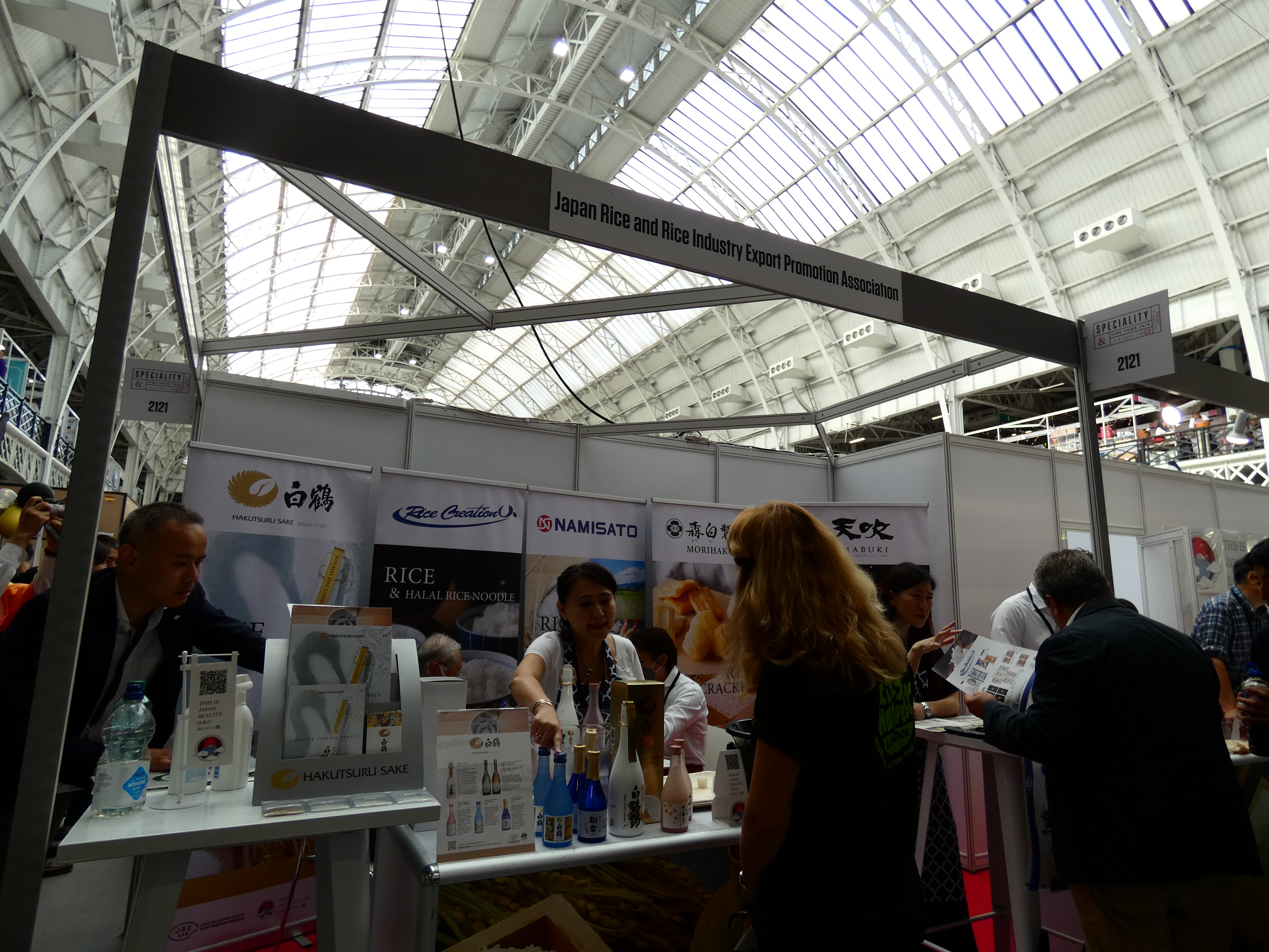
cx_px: 634
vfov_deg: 66.0
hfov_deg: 81.7
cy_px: 476
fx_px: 733
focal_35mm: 20
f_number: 2.8
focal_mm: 3.6
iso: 80
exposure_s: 1/160
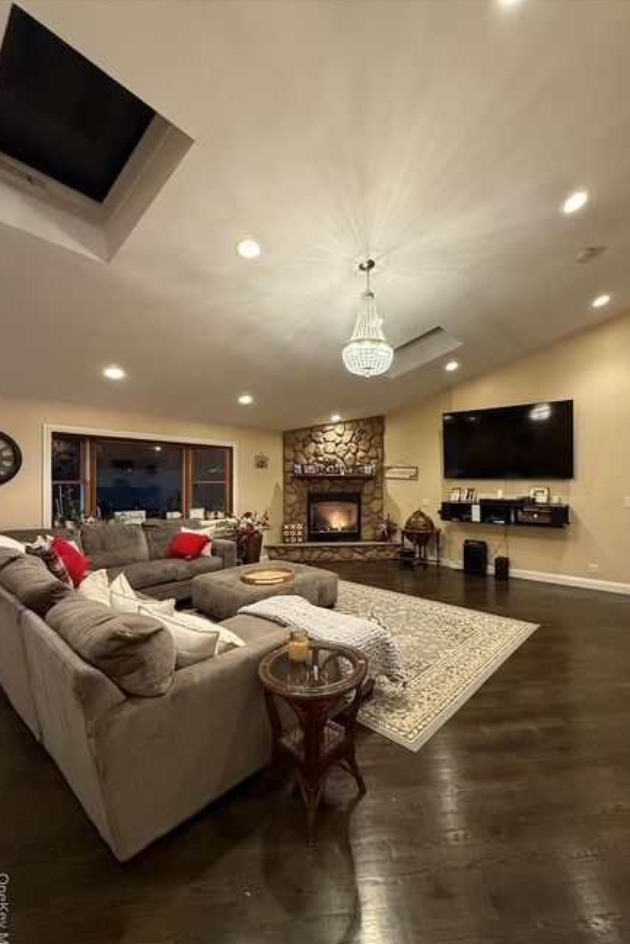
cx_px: 356
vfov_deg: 100.3
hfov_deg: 77.0
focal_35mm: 15
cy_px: 484
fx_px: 393
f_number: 2.2
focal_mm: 2.22
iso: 500
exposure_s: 1/60
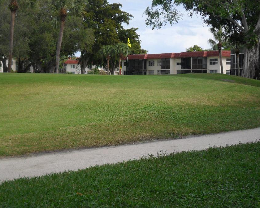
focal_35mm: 88
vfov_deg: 17.5
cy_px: 90
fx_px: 677
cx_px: 123
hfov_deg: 21.7
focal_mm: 13.2
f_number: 3.9
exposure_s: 1/750
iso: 100
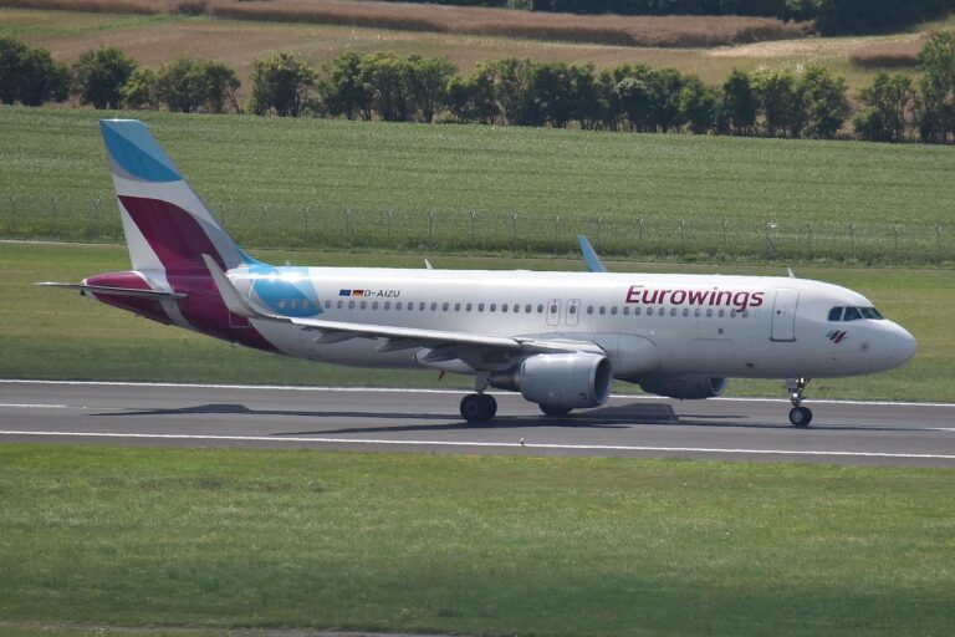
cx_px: 478
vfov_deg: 3.1
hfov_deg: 4.6
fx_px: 11937
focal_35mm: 450
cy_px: 318
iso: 320
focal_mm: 300
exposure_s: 1/2500
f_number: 6.3
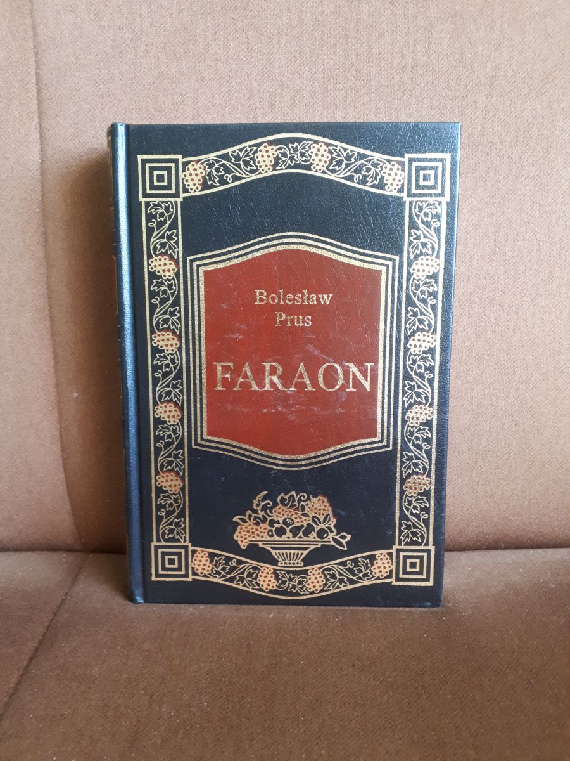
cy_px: 380
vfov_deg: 65.3
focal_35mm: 27
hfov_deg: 51.4
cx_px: 285
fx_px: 593
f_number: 1.9
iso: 320
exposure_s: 1/17
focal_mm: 3.6
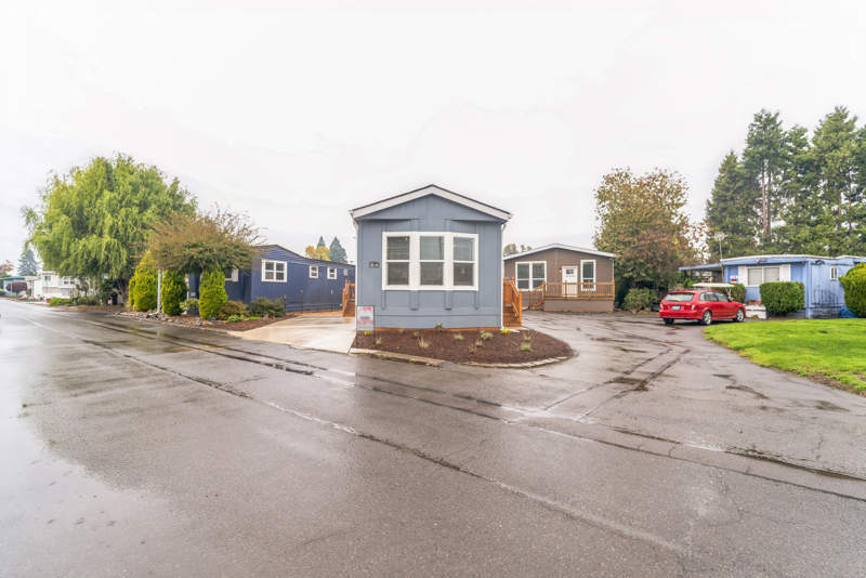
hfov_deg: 96.7
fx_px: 385
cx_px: 433
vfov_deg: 73.8
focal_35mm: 16
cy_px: 289
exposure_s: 1/50
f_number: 4
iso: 50
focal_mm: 16
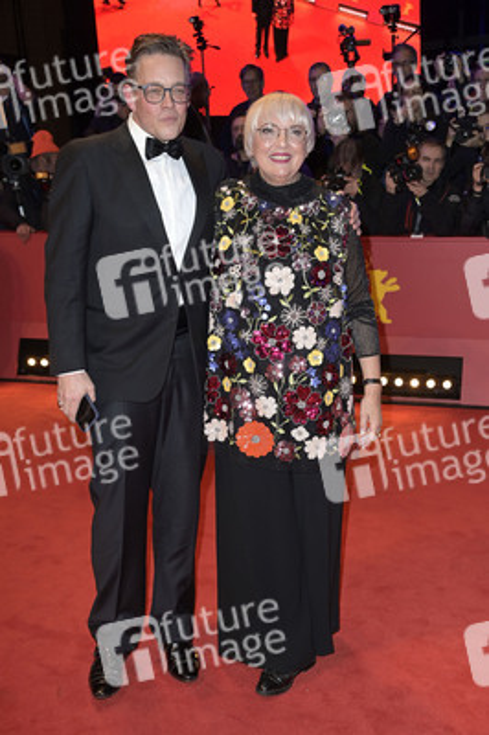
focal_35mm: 44
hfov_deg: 30.5
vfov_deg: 44.5
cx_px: 244
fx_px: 898
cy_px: 368
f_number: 5
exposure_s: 1/250
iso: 800
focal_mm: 44
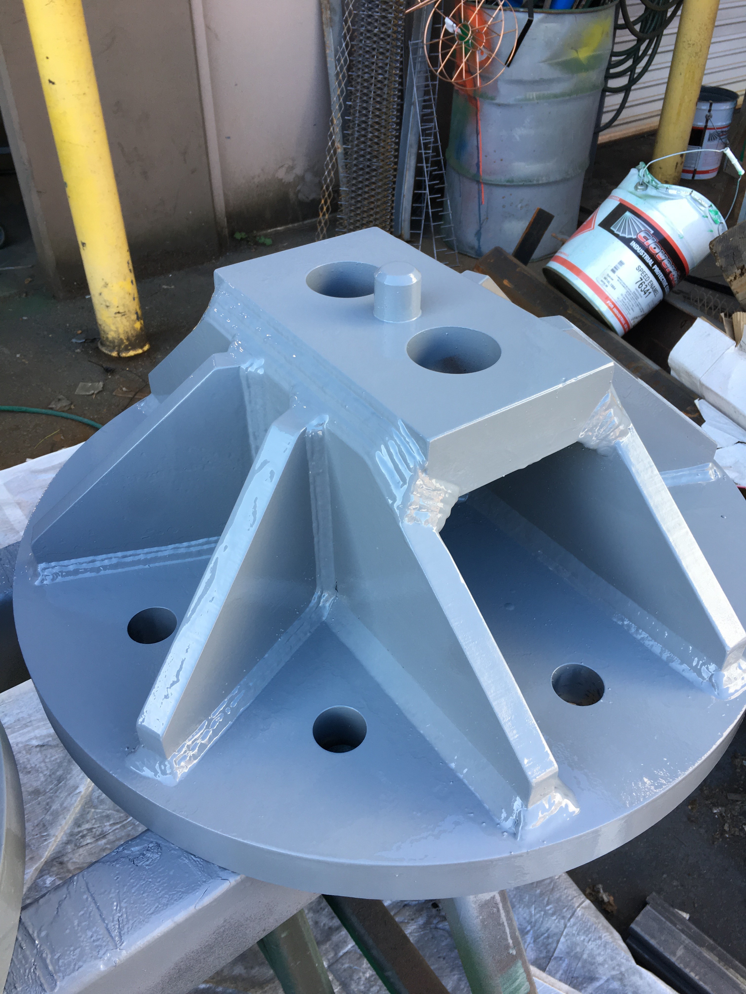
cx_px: 373
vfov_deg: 61.7
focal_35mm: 29
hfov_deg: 48.2
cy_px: 497
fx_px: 833
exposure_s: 1/120
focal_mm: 4.15
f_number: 2.2
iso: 32
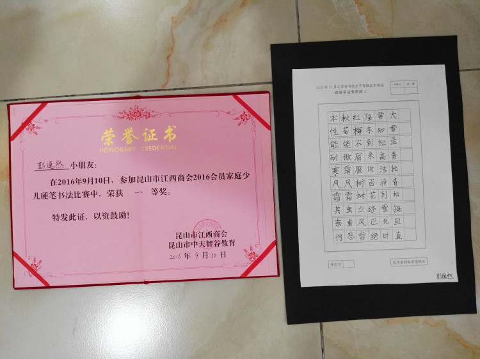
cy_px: 180
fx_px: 388
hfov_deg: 63.5
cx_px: 240
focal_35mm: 28
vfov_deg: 49.7
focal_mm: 2.96
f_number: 2
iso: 121
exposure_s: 1/30
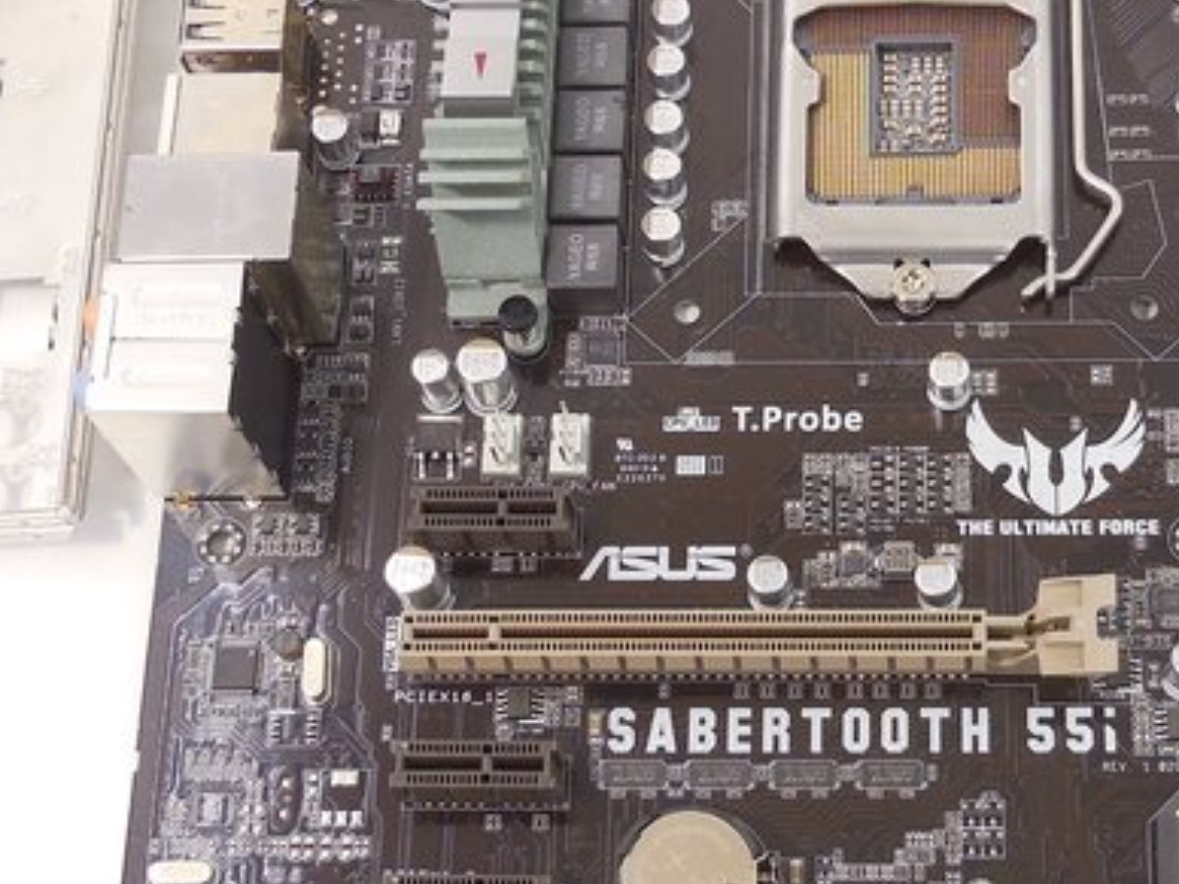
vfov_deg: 22.2
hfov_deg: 29.0
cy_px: 559
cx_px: 851
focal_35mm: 66
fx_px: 2248
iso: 125
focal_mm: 4.5
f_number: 3.1
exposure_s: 1/40
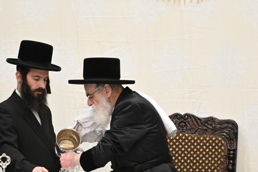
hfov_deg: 4.0
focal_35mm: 518
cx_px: 114
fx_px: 3711
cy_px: 110
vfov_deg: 2.7
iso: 800
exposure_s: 1/200
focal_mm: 200
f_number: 2.8
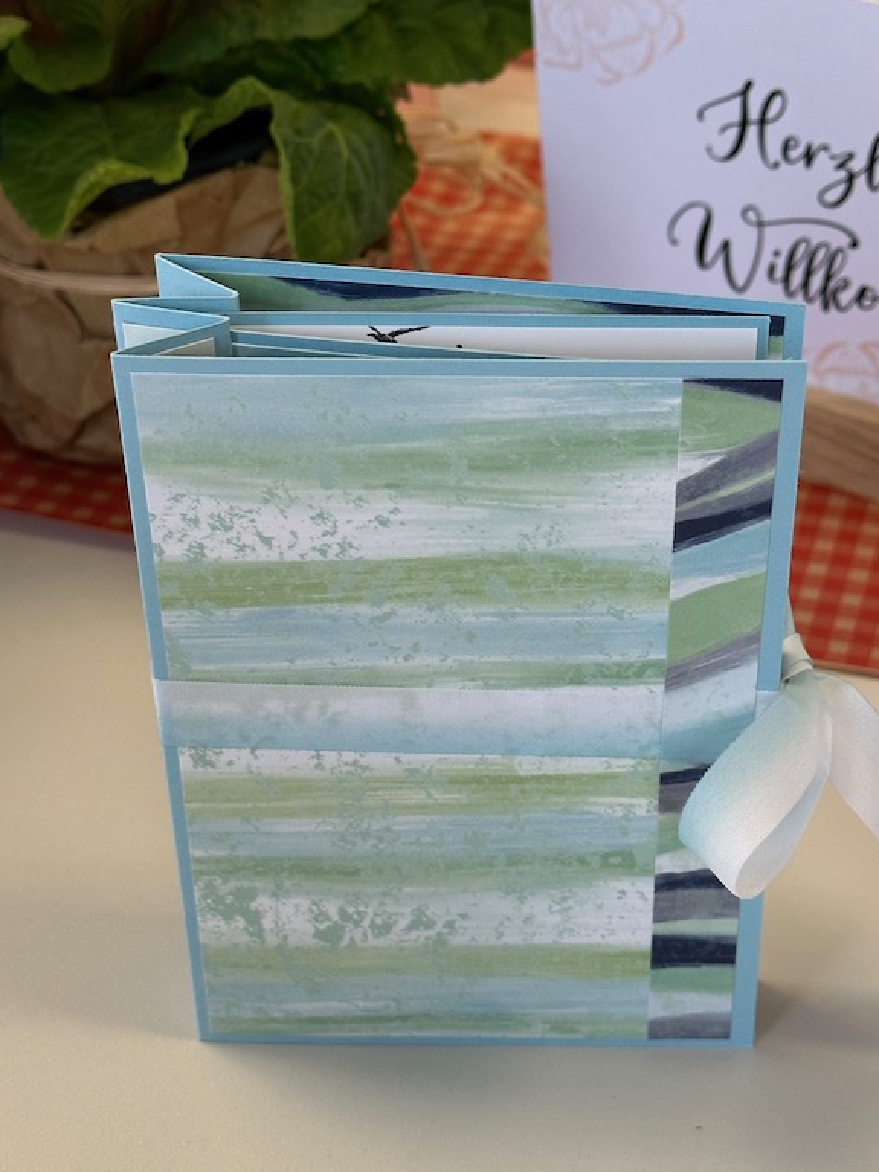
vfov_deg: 30.3
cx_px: 494
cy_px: 589
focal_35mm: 64
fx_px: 2167
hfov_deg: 22.9
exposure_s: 1/100
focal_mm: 6.86
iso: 80
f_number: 1.78
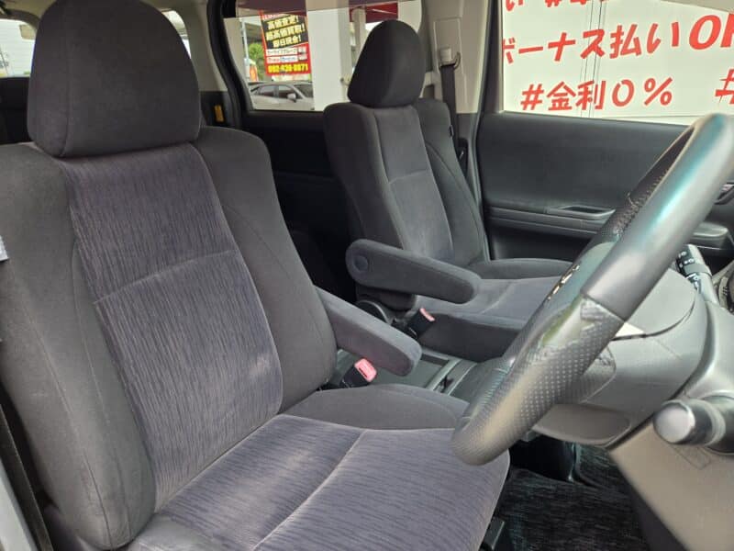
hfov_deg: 73.9
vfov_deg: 58.9
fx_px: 488
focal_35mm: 23
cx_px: 367
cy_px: 276
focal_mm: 5.4
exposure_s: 1/180
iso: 40
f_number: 1.8
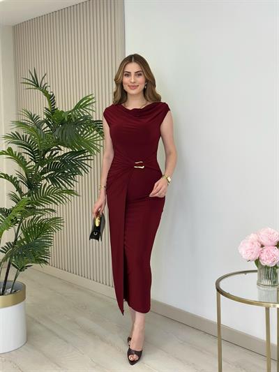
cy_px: 186
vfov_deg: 39.6
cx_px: 140
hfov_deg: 30.3
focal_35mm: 48
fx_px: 516
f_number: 1.78
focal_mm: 6.86
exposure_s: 1/363
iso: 80
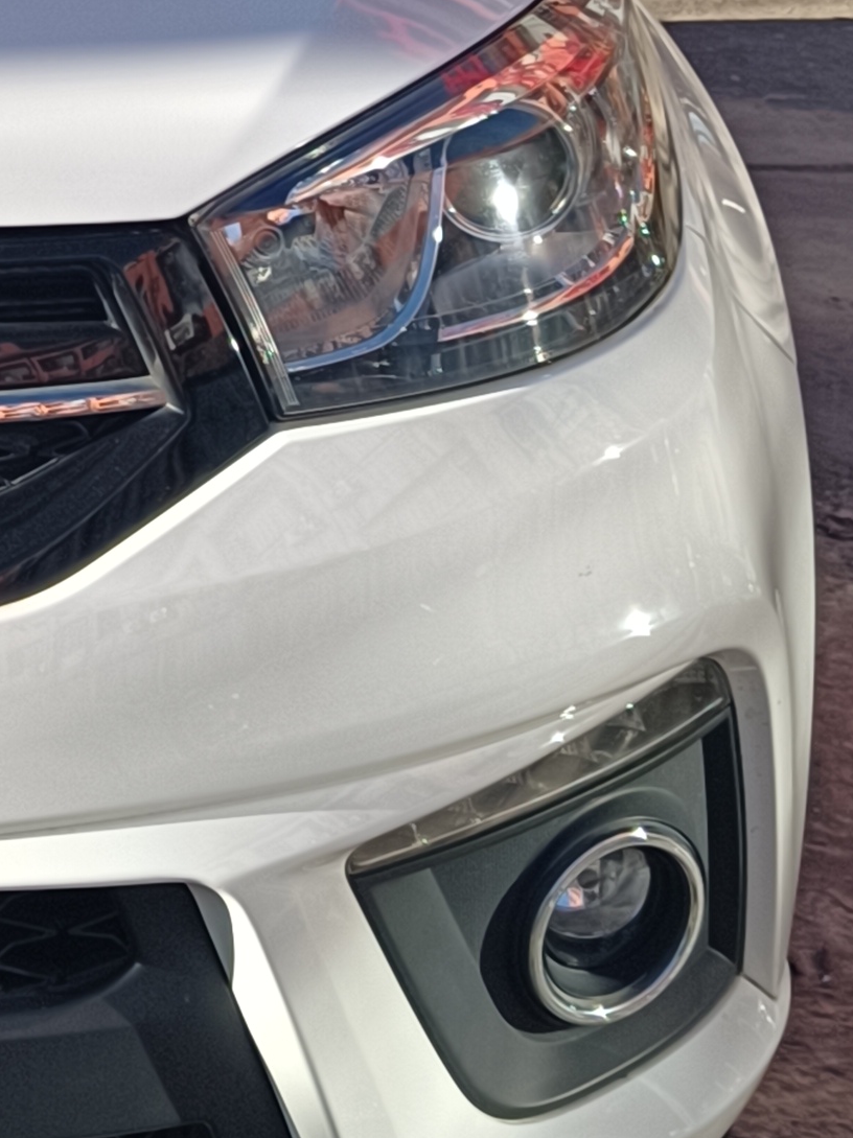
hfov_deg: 13.6
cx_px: -562
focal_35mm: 100
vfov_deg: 18.3
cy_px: -339
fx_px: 3288
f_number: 1.9
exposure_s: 1/314
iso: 100
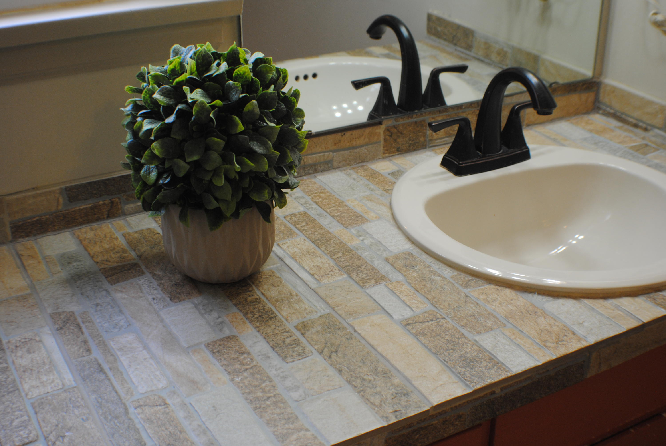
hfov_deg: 33.4
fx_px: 1111
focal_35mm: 60
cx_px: 333
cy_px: 223
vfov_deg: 22.7
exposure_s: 1/30
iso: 280
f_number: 5.3
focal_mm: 40
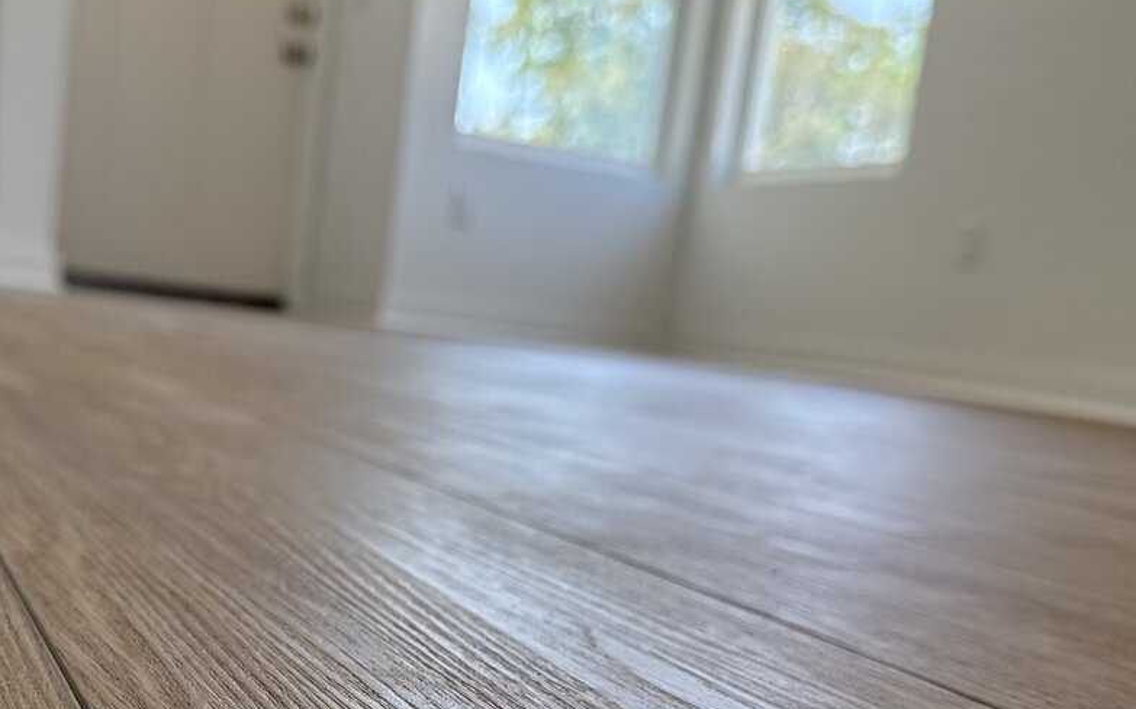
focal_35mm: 39
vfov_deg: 32.1
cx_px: 358
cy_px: 544
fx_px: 1207
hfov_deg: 49.3
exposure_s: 1/295
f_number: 1.78
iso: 100
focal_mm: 6.76
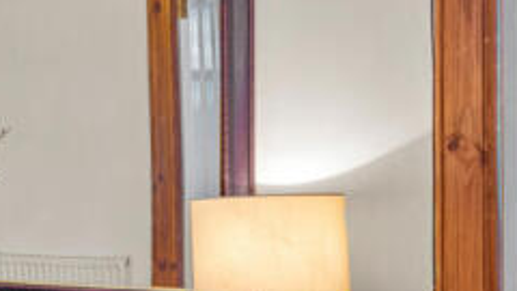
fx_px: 1097
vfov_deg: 15.1
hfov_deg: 23.8
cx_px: -130
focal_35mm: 80
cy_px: 208
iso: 250
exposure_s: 1.6
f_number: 8
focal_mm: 28
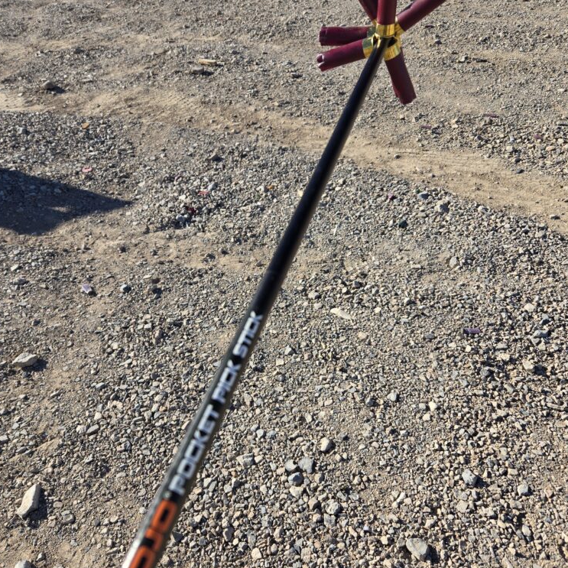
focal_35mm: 28
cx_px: 284
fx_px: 520
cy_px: 306
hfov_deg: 57.3
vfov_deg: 57.2
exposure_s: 1/1946
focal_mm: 5.4
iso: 25
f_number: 1.8
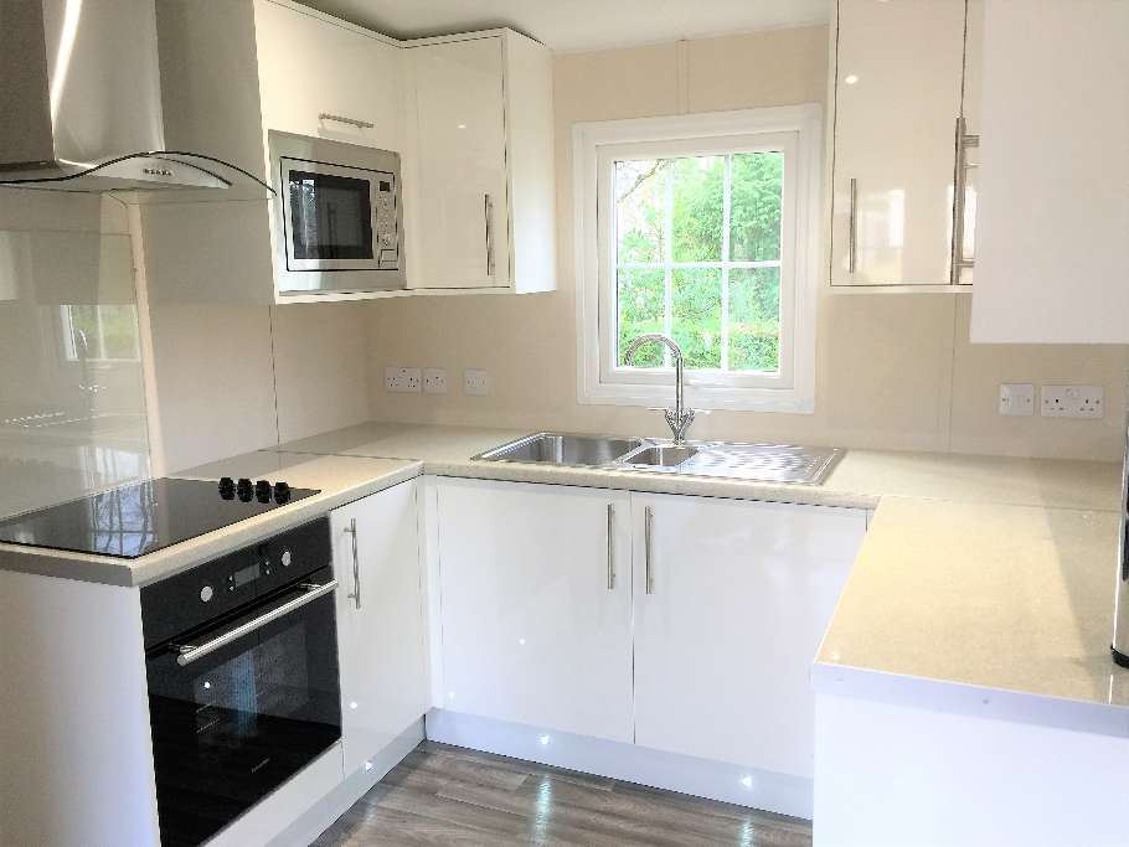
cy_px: 424
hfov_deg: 61.6
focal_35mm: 29
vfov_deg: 48.2
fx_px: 946
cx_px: 564
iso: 64
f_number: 2.2
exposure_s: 1/33
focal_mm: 4.15
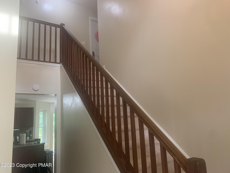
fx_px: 173
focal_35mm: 26
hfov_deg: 67.3
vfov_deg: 53.1
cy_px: 86
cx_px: 115
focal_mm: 4.25
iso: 200
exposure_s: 1/60
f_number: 1.8
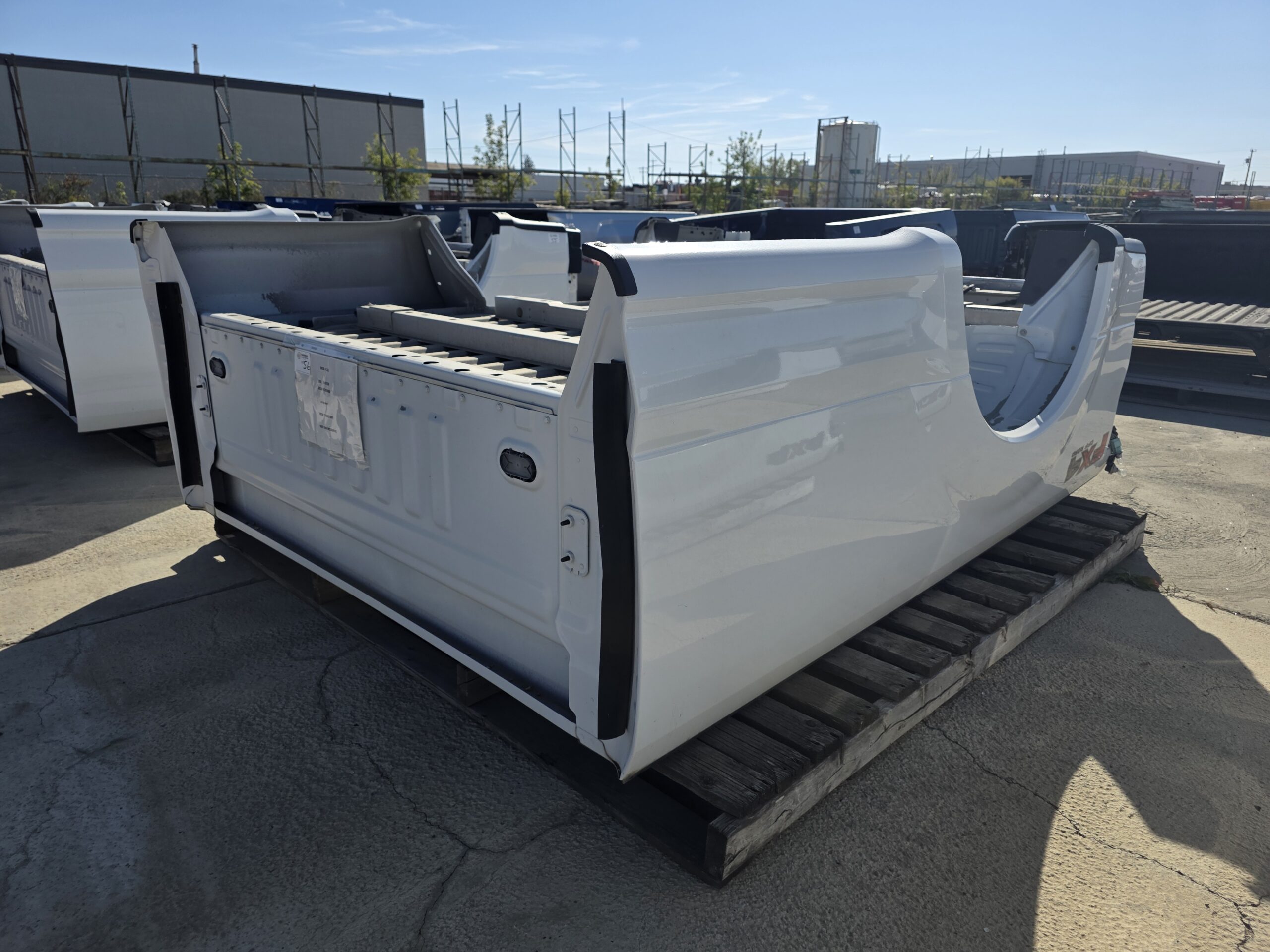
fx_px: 844
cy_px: 476
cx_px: 635
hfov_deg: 73.9
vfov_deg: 58.9
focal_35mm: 23
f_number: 1.7
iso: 80
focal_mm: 6.3
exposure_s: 1/7333
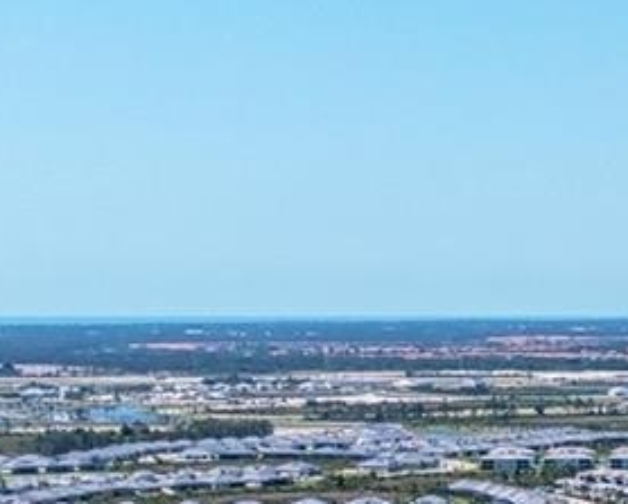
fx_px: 2809
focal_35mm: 151
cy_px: 894
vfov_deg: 9.7
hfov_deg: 12.0
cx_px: 1014
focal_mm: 10.3
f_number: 3.5
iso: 200
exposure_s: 1/1600
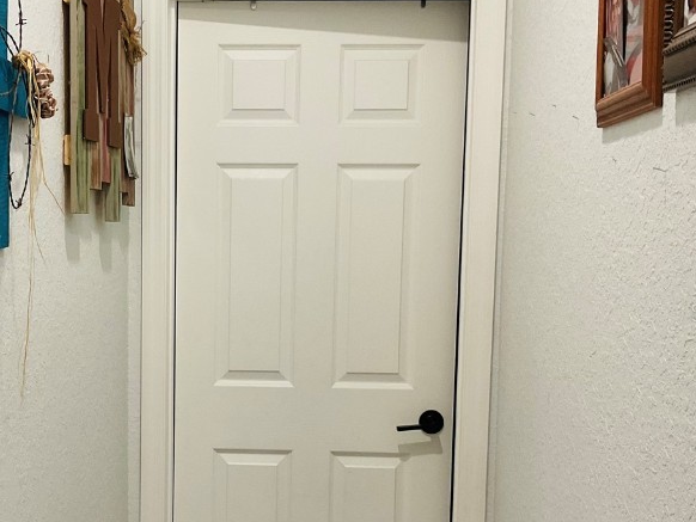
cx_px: 191
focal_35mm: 51
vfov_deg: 28.5
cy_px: 312
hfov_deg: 36.8
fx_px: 1026
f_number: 1.8
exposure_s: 1/60
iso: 80
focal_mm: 3
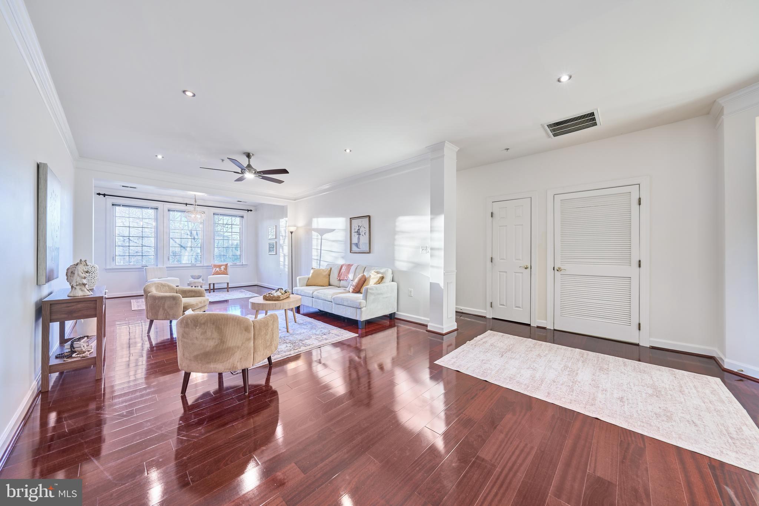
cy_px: 253
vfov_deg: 90.0
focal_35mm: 12
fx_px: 253
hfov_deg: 112.6
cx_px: 380
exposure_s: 1/60
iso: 200
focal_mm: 12
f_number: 7.1
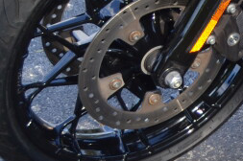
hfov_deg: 10.9
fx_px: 1153
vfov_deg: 7.7
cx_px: 499
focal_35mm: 171
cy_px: -147
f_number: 4
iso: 100
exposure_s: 1/125
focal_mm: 24
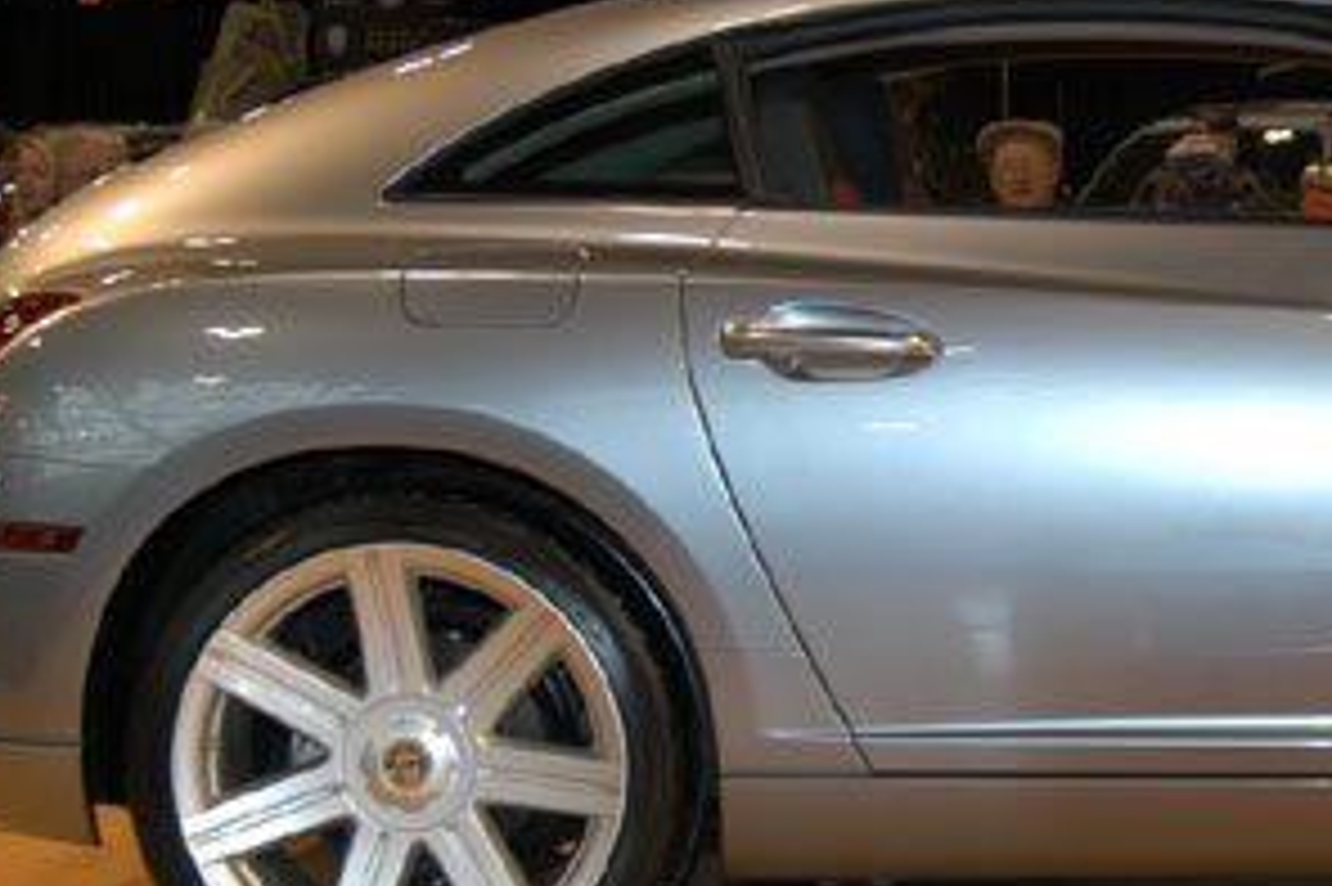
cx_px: 1460
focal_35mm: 96
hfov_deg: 20.3
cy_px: 409
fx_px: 3550
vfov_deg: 14.2
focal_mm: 28
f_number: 5
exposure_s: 1/60
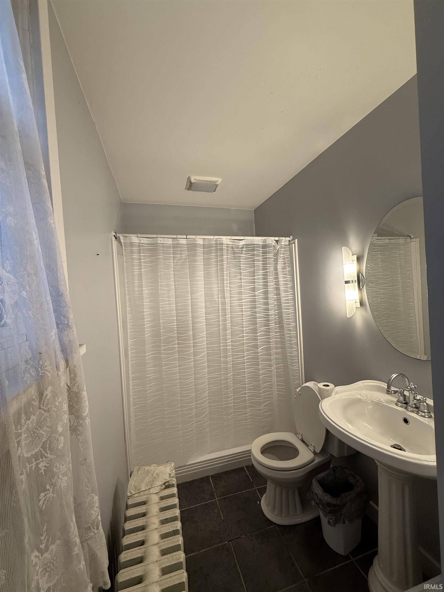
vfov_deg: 102.1
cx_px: 222
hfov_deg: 85.7
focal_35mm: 14
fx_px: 239
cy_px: 296
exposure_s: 1/60
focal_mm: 2.22
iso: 250
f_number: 2.2
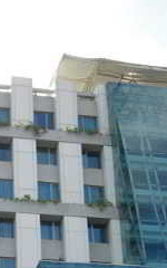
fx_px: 721
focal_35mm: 99
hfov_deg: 13.1
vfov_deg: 20.0
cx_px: 32
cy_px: 297
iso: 64
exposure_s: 1/320
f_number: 2.6
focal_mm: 4.9
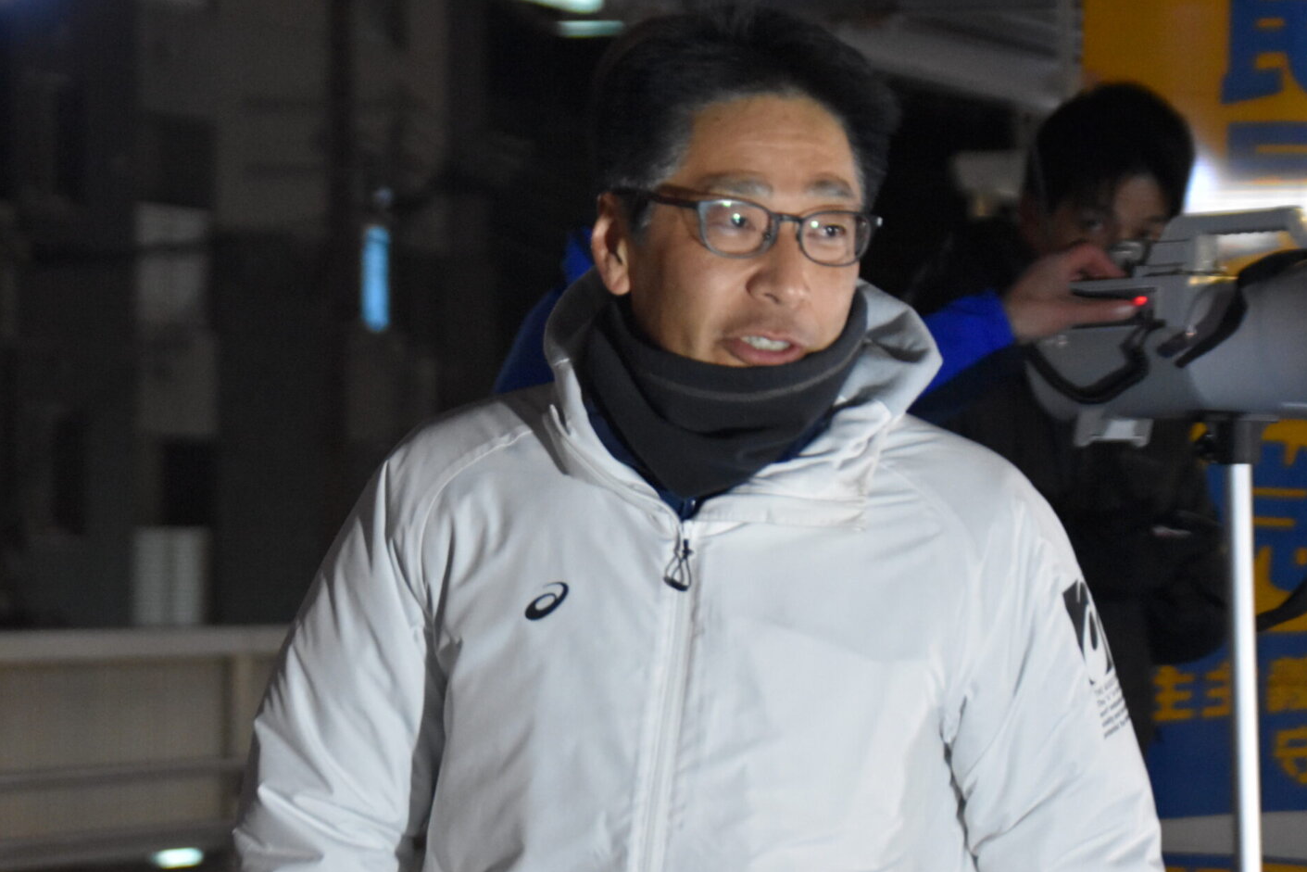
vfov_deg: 6.9
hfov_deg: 10.3
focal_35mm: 200
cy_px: 370
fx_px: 7261
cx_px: 725
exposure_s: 1/60
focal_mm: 98
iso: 4500
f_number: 5.6
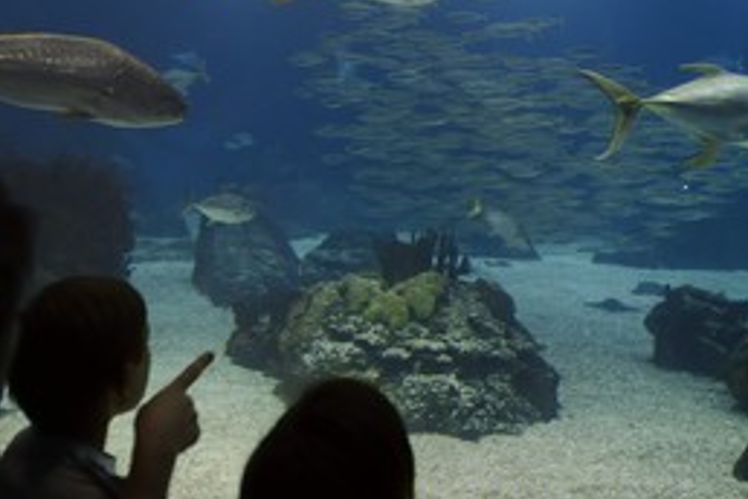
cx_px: 374
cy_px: 96
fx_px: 810
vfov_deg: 33.2
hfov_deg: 49.6
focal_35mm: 39
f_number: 3.5
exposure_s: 1/80
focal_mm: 24
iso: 1600
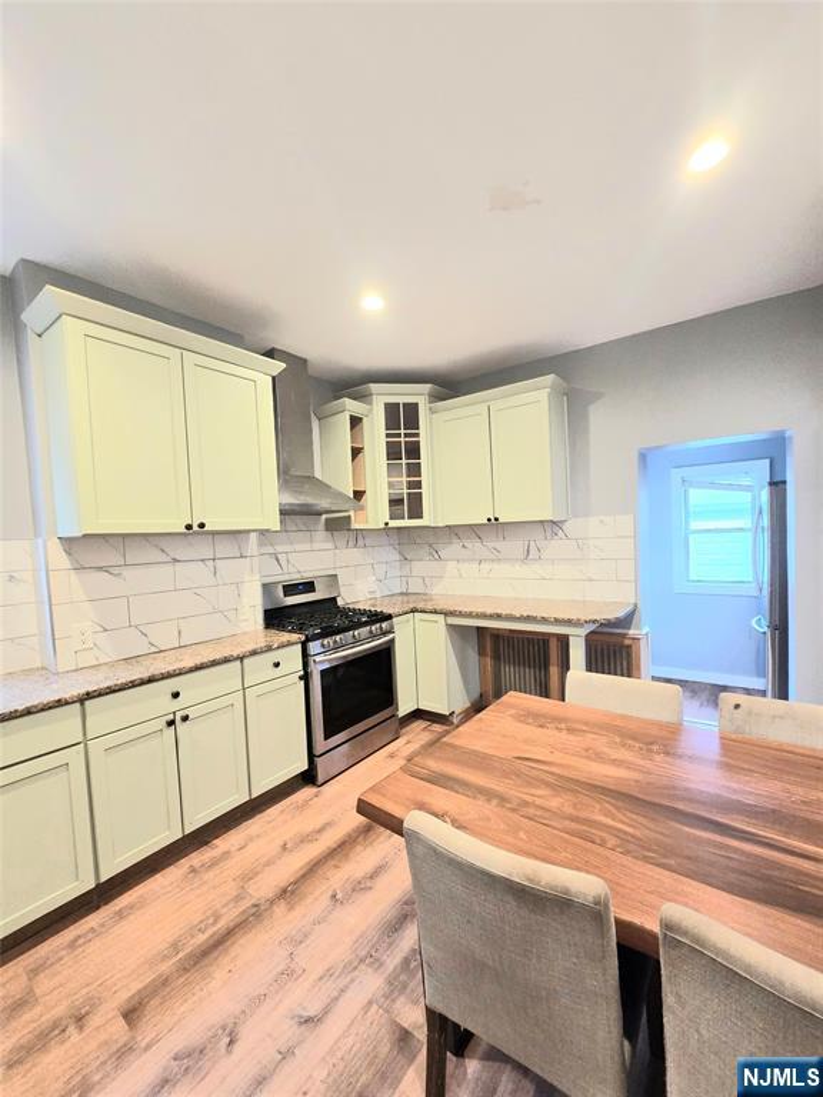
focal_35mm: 13
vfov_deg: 106.2
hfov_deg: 89.9
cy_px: 548
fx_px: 412
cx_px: 412
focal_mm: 2.2
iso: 320
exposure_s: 1/60.2
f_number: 2.2
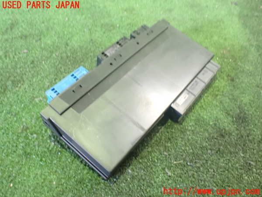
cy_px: 98
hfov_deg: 60.0
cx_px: 131
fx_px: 227
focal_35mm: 30
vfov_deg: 46.8
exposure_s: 1/30
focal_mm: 5.4
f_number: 2.3
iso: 1250
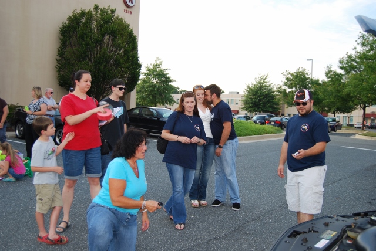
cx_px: 188
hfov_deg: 55.1
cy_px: 126
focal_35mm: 34
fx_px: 361
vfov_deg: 38.4
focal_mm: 23
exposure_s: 1/200
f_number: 3.8
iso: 100
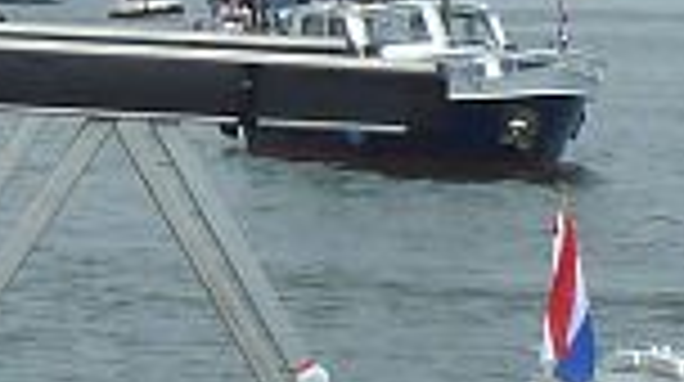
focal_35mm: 272
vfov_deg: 4.3
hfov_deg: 7.6
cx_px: -648
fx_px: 4926
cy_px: -647
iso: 80
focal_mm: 6.1
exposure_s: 1/500
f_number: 4.5
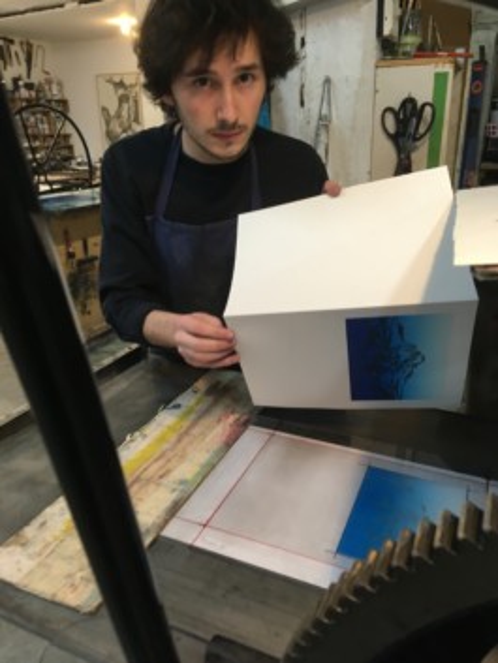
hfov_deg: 48.3
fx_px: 556
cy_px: 332
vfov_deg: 61.6
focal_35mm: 29
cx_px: 249
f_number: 2.2
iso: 100
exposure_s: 1/33
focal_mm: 4.15
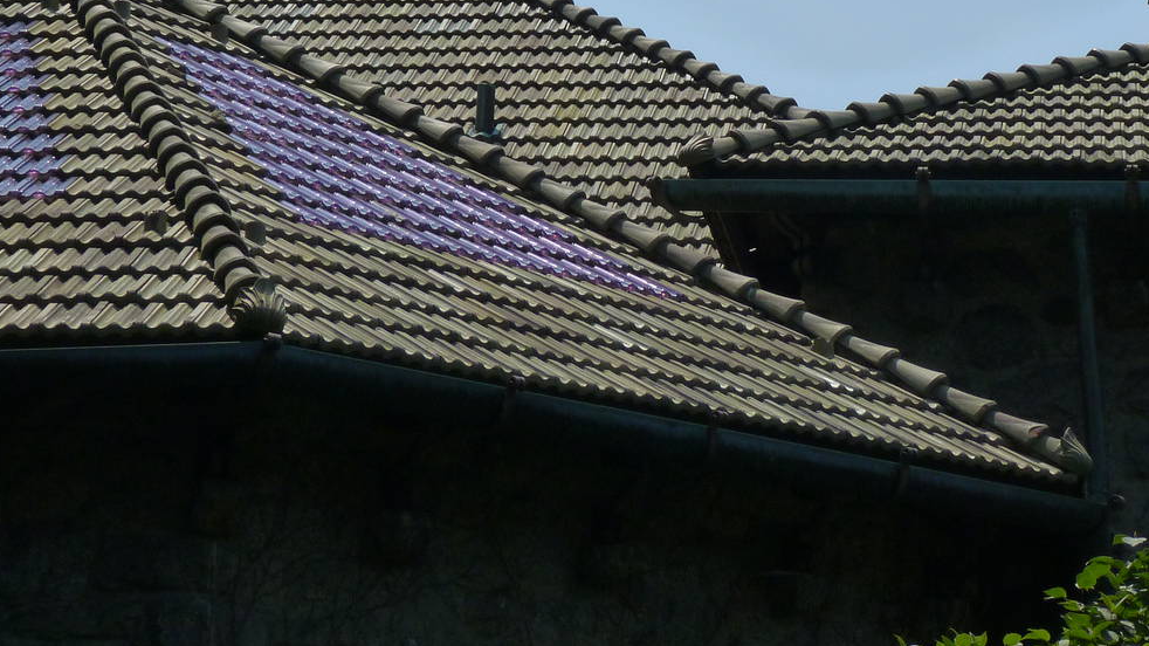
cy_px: -25
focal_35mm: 142
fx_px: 4326
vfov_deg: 8.5
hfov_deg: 15.1
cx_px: 628
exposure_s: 1/800
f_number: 5.6
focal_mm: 14.5
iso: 125
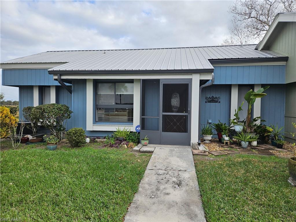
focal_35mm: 23
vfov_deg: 58.9
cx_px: 148
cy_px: 111
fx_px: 197
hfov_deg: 73.9
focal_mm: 5.4
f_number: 1.8
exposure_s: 1/1286
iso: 25
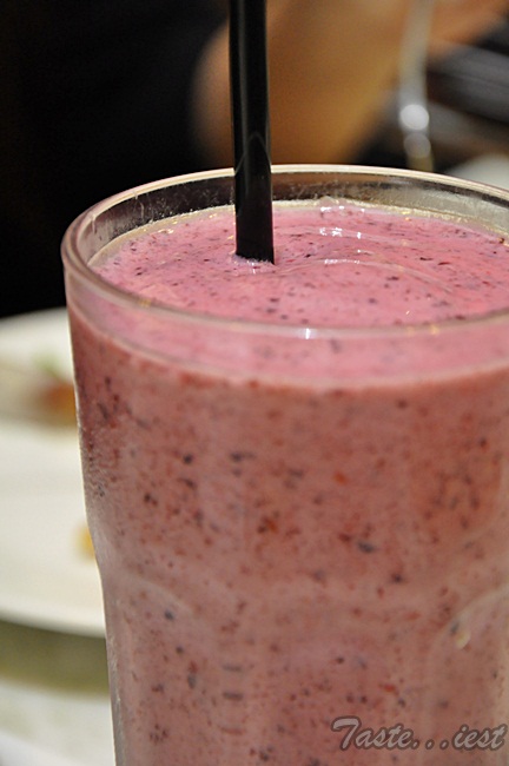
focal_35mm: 147
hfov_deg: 9.3
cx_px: 254
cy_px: 383
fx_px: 3124
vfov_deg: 14.0
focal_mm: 98
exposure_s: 1/60
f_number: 5.6
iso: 2000
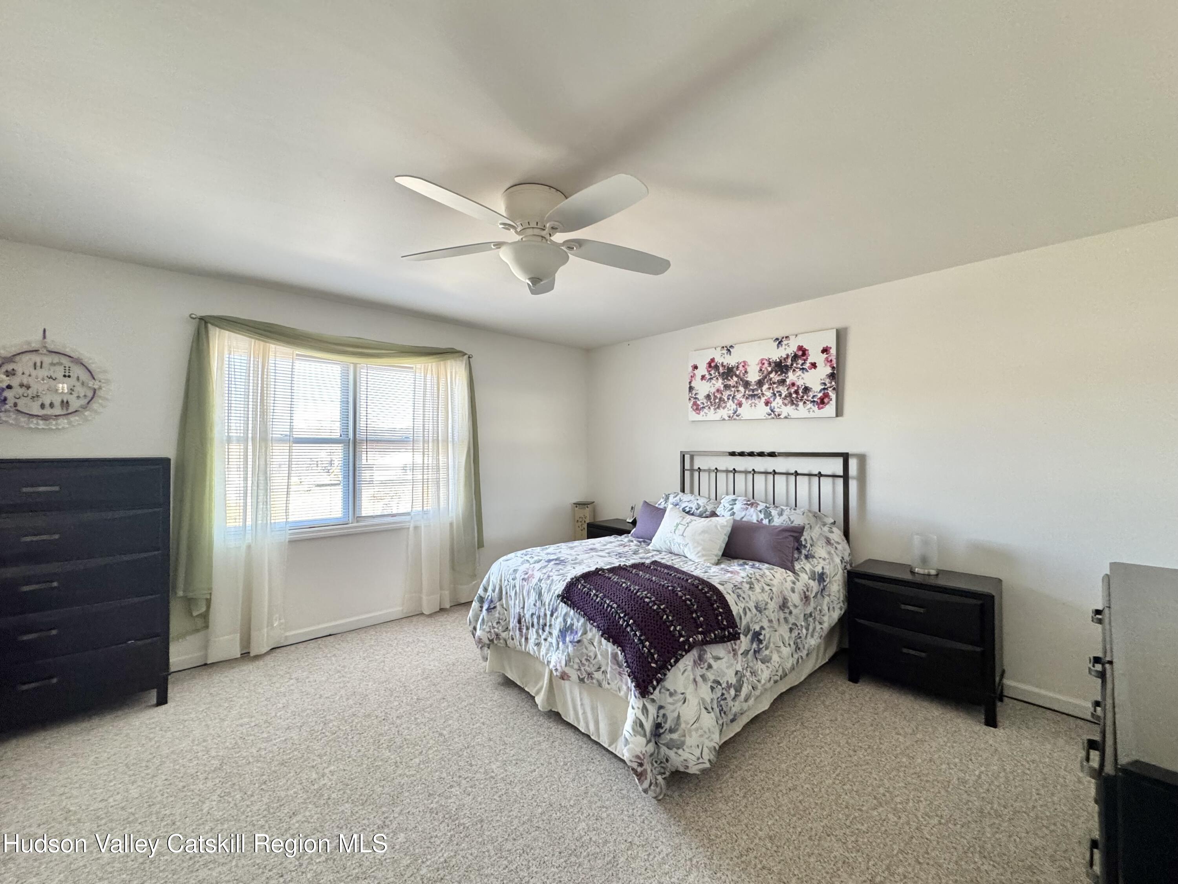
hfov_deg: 102.1
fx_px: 476
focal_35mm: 14
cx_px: 589
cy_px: 442
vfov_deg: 85.7
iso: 500
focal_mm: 2.22
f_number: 2.2
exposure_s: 1/60
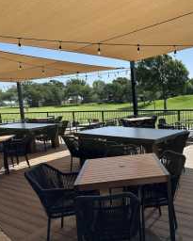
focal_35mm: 32
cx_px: 152
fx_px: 228
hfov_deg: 43.9
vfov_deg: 55.6
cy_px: 118
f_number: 1.8
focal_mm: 6.9
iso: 80
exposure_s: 1/3472
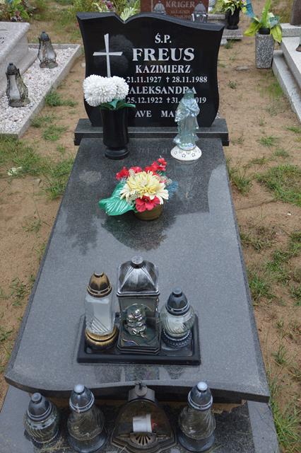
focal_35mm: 36
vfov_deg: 53.2
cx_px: 150
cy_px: 226
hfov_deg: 36.8
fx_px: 452
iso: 100
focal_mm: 24
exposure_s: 1/160
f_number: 6.3
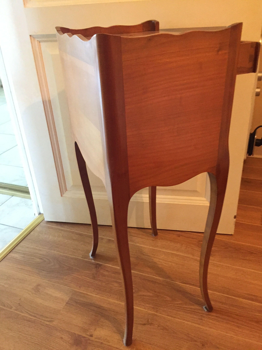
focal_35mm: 29
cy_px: 175
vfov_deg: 61.7
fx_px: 293
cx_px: 131
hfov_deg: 48.2
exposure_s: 1/17
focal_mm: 4.15
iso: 320
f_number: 2.2
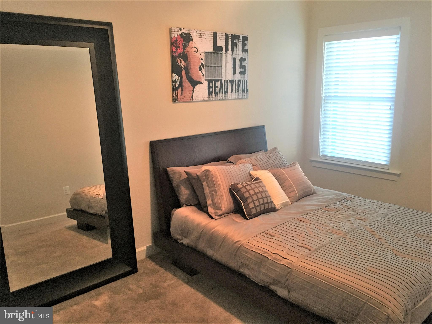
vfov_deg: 48.2
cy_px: 162
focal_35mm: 29
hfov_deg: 61.7
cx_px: 216
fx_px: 362
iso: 200
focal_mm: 4.15
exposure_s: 1/24
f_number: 2.2
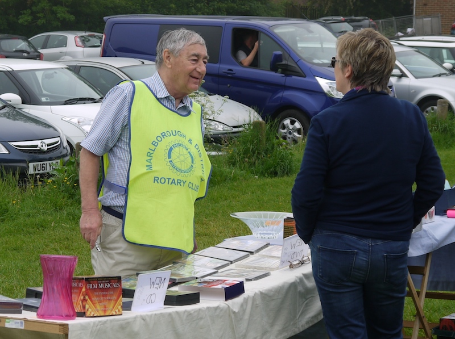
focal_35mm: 78
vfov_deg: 18.8
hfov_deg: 25.1
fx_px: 1023
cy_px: 170
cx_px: 228
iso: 100
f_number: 6.3
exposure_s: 1/200
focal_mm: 36
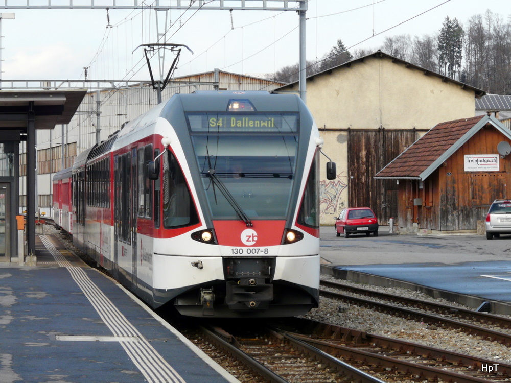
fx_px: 2170
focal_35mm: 147
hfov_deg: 13.4
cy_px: 192
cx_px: 256
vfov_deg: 10.1
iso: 100
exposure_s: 1/250
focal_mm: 24.2
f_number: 5
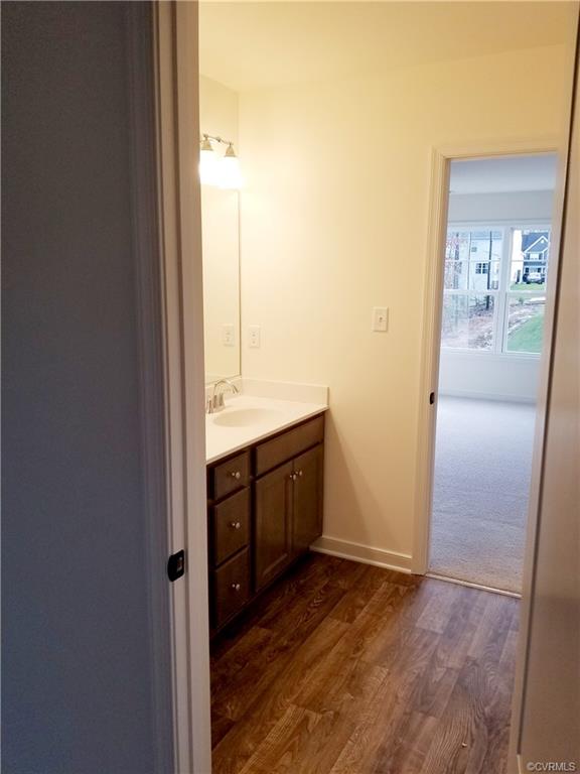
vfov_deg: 67.3
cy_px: 387
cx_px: 290
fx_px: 581
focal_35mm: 26
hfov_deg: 53.1
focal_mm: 4.25
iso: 80
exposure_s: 1/120
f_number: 1.7
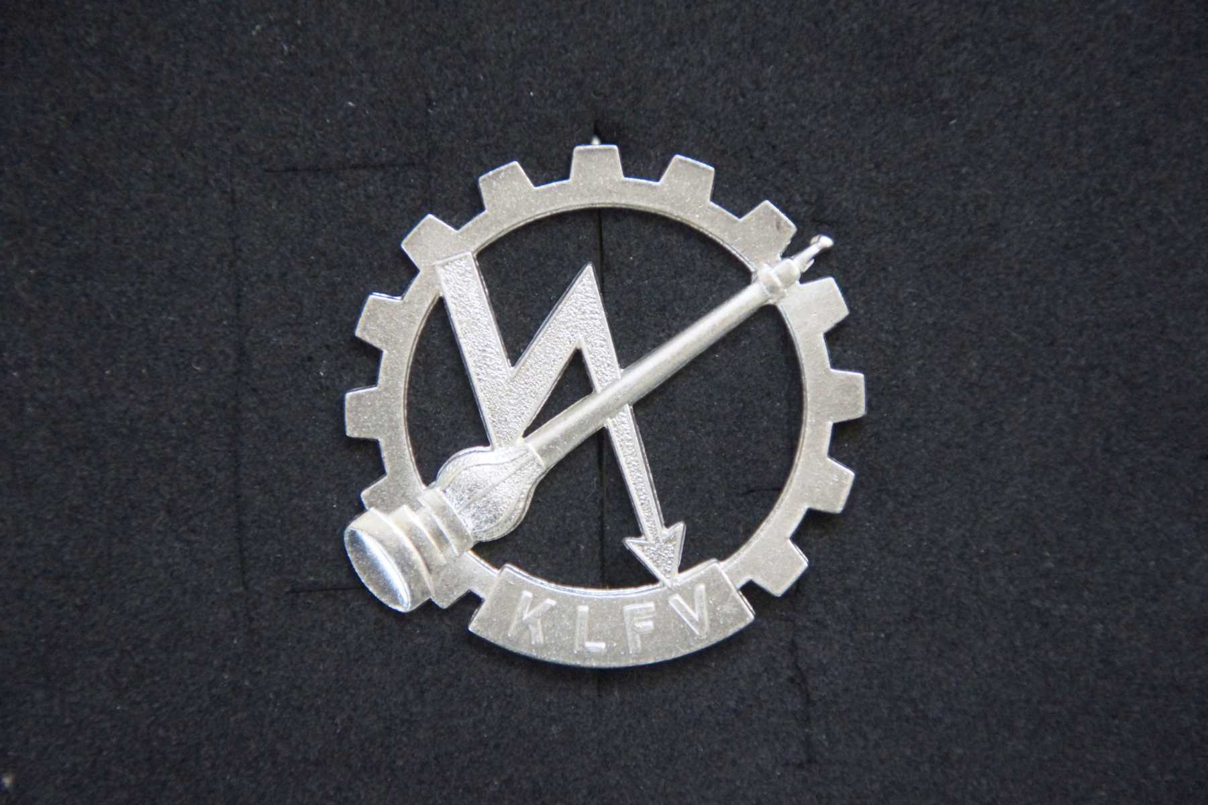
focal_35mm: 300
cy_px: 402
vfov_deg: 4.6
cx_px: 604
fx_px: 10066
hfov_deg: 6.9
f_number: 6.3
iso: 1600
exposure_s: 1/80
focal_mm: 200
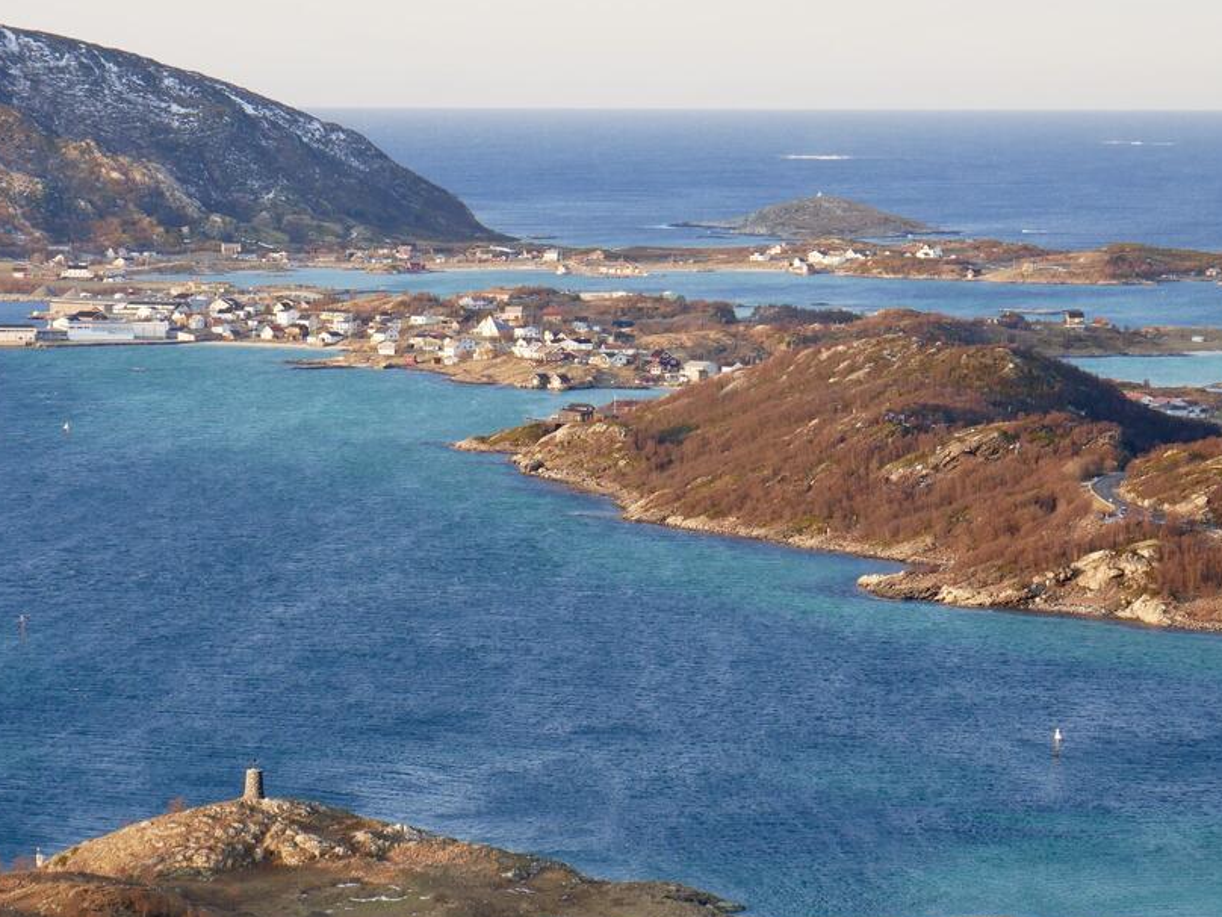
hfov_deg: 12.9
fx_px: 5401
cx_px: 519
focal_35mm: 153
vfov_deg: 9.7
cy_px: 479
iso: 200
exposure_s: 1/125
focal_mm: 60
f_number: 5.6
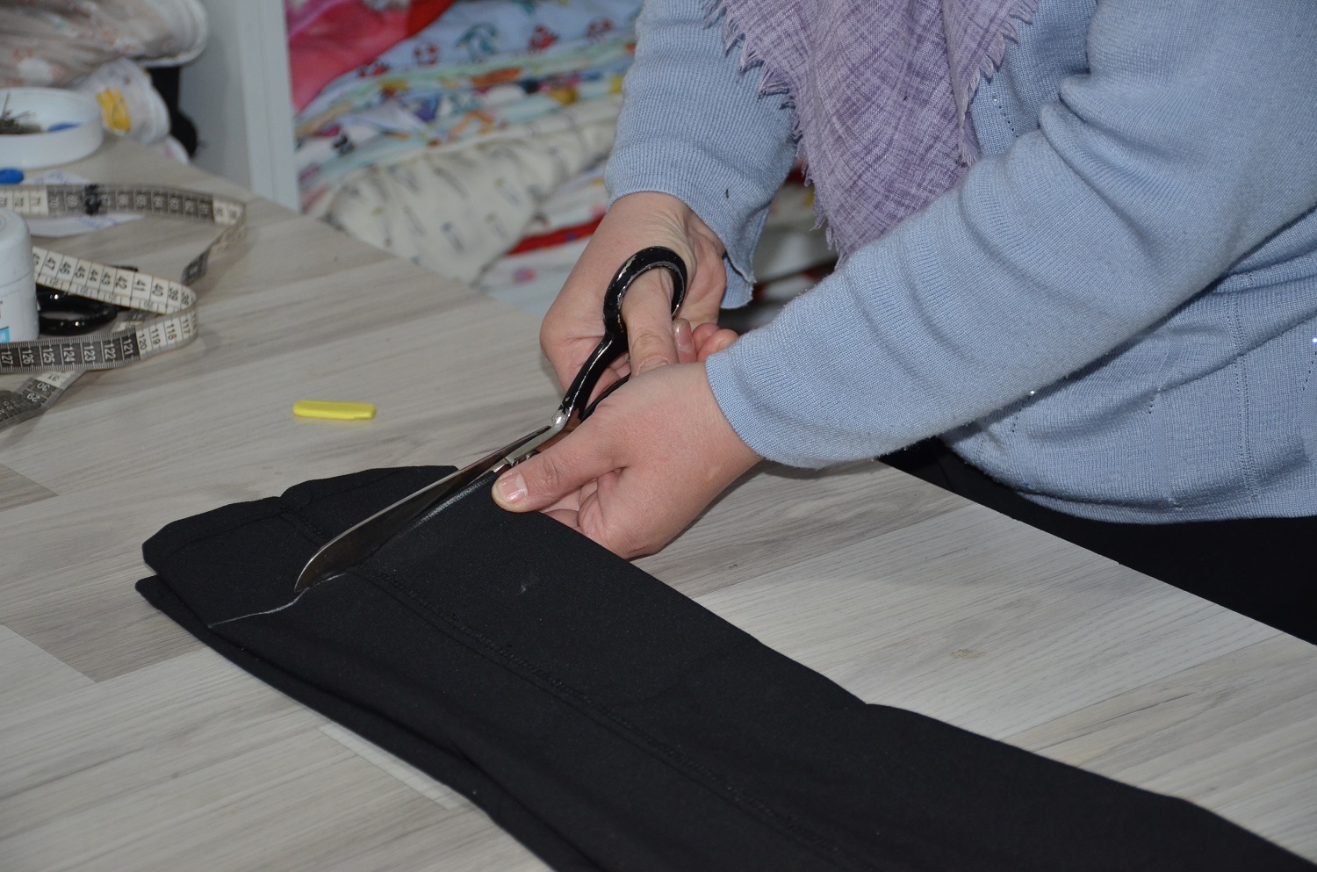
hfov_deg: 20.7
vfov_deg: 13.8
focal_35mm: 99
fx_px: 3614
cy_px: 436
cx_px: 658
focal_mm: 66
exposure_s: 1/60
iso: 800
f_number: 5
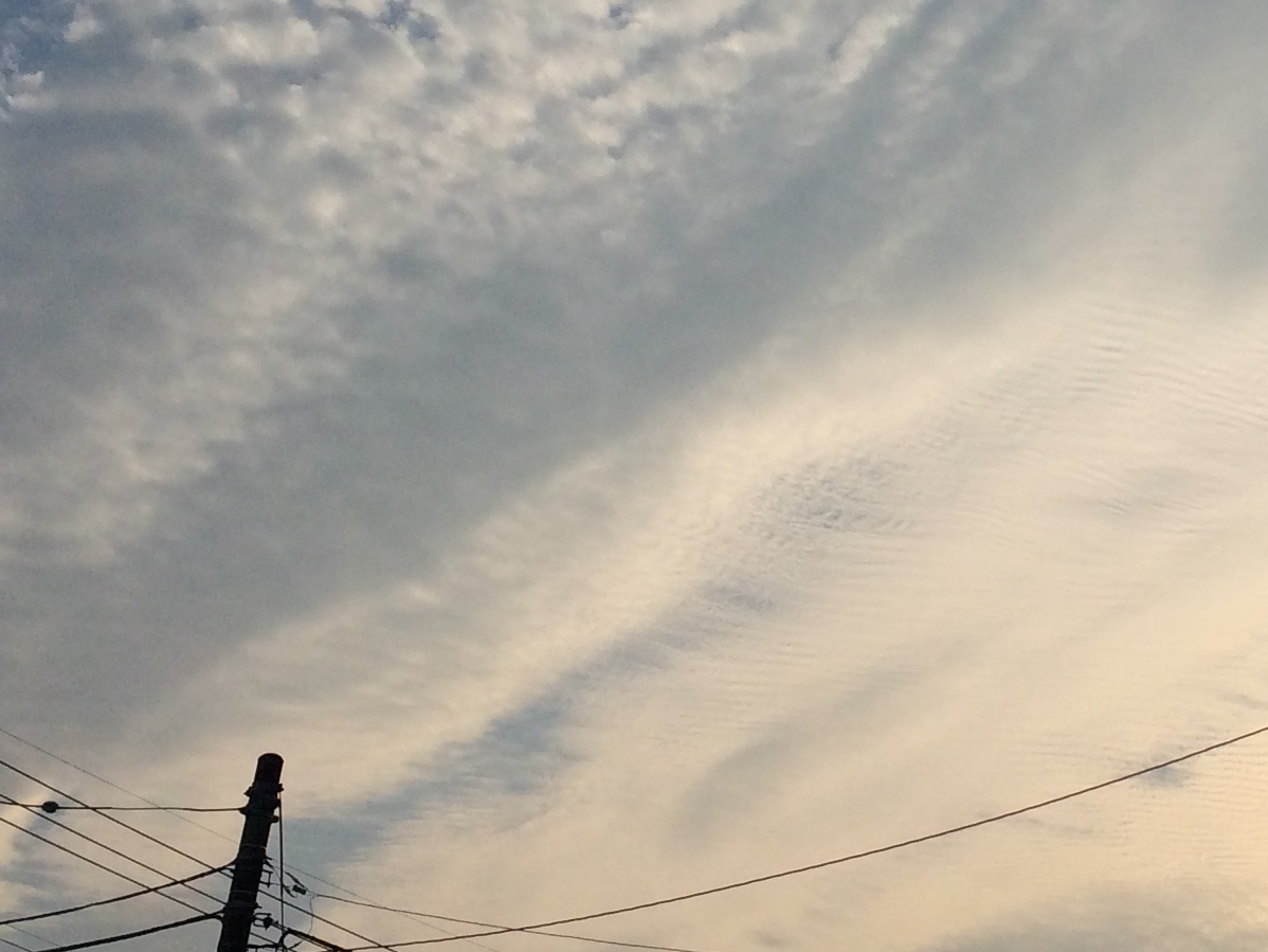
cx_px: 1144
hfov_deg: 24.0
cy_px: 137
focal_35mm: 79
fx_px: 2894
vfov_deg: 18.4
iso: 32
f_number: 2.2
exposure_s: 1/6849
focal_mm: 4.15
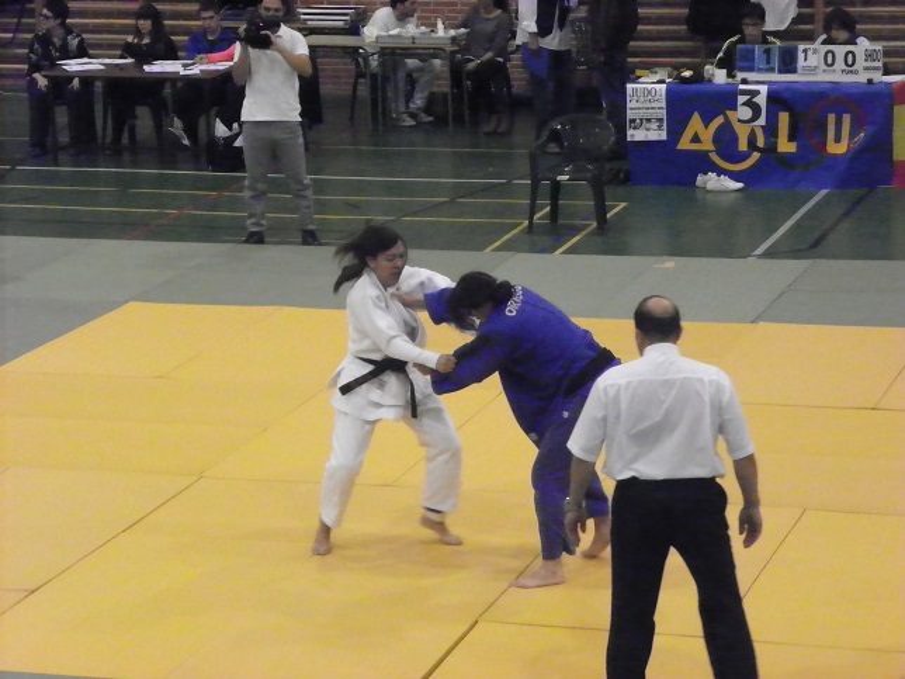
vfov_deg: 11.8
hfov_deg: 15.6
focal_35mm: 126
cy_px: 340
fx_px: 3294
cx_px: 452
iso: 1600
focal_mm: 22.4
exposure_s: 1/60
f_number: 4.5
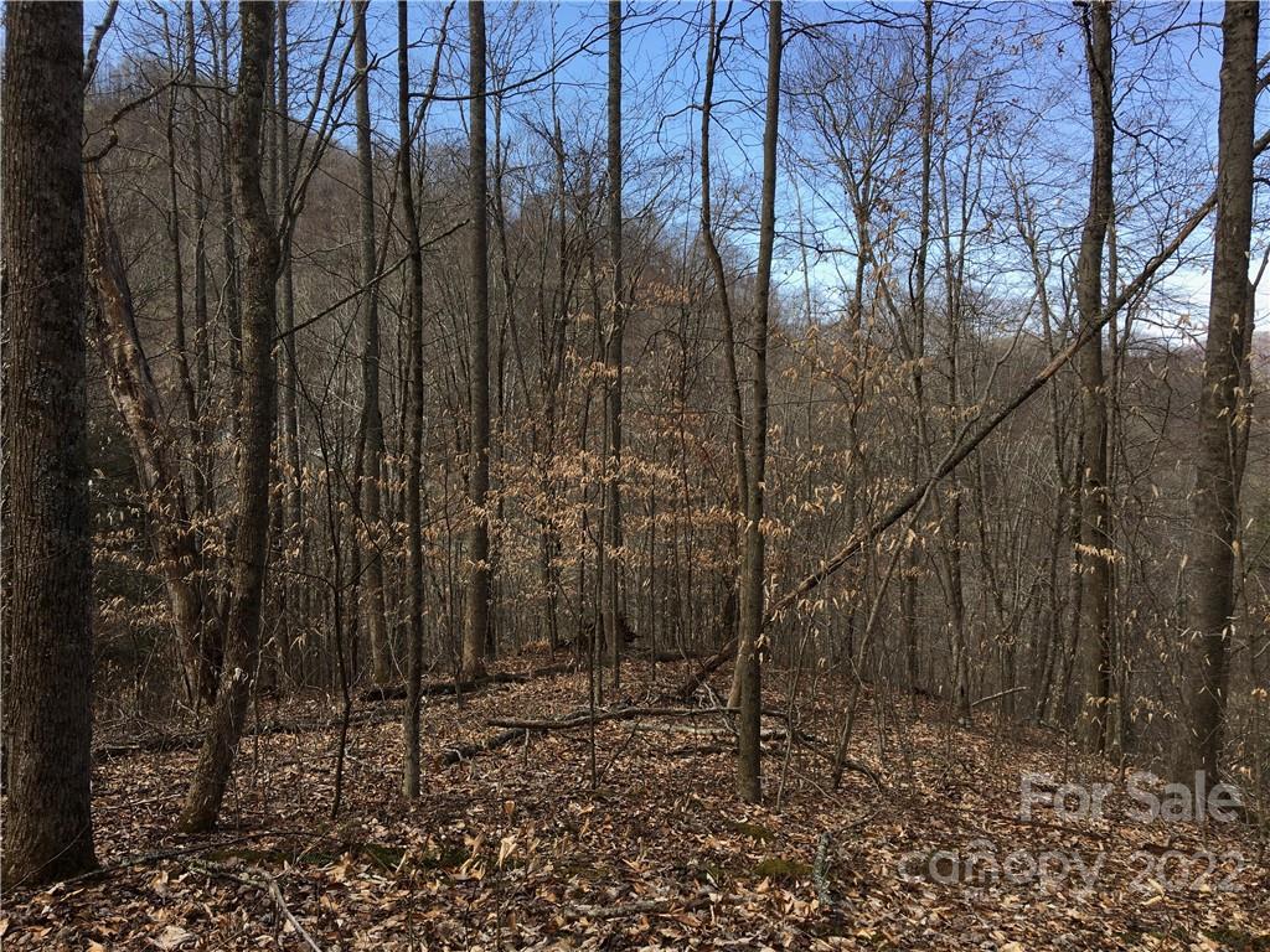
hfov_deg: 61.7
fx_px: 1064
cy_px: 476
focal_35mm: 29
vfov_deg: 48.2
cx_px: 635
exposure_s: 1/538
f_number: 2.2
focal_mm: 4.15
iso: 25
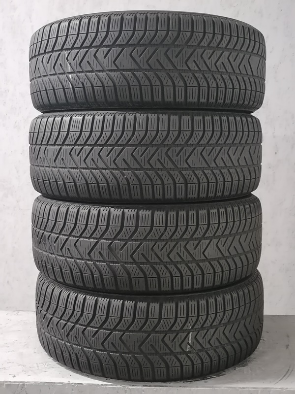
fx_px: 511
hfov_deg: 32.2
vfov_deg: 42.1
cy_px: 197
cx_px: 148
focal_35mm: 45
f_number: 1.8
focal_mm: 5.4
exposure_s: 1/25
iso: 1250
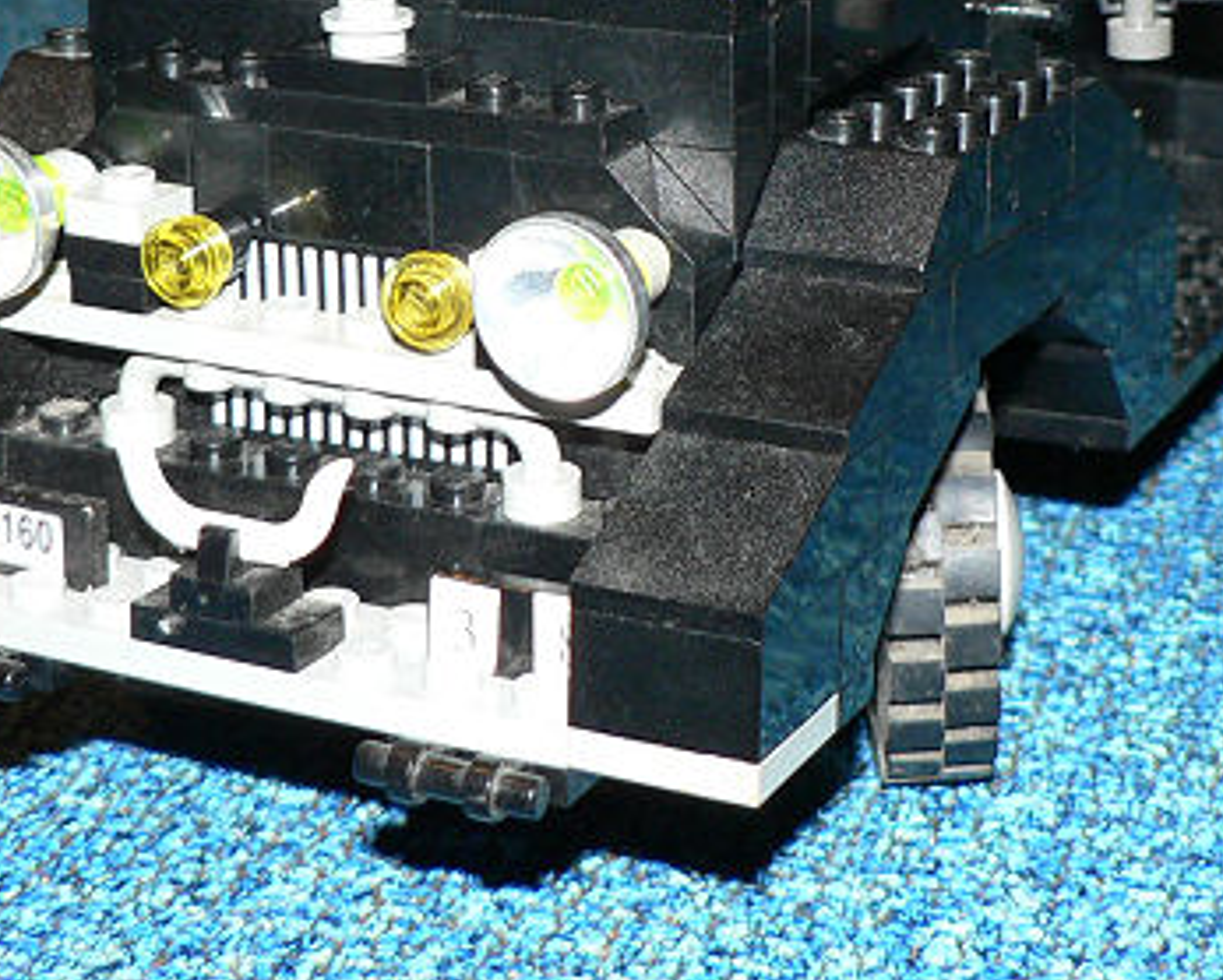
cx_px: 680
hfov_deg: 23.5
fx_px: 2934
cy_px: 28
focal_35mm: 81
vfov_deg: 18.5
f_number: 2.8
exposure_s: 1/60
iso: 100
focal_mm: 6
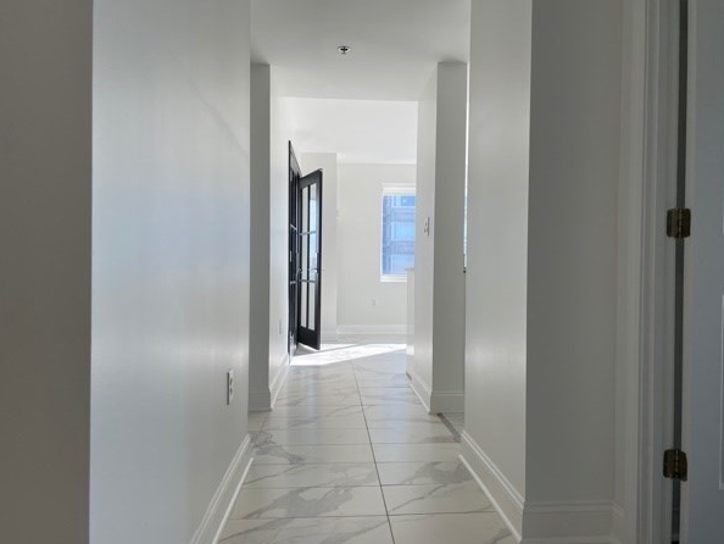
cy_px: 285
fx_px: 586
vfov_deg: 49.8
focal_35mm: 28
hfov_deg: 63.4
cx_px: 366
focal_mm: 4.2
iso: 32
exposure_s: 1/363
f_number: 1.6
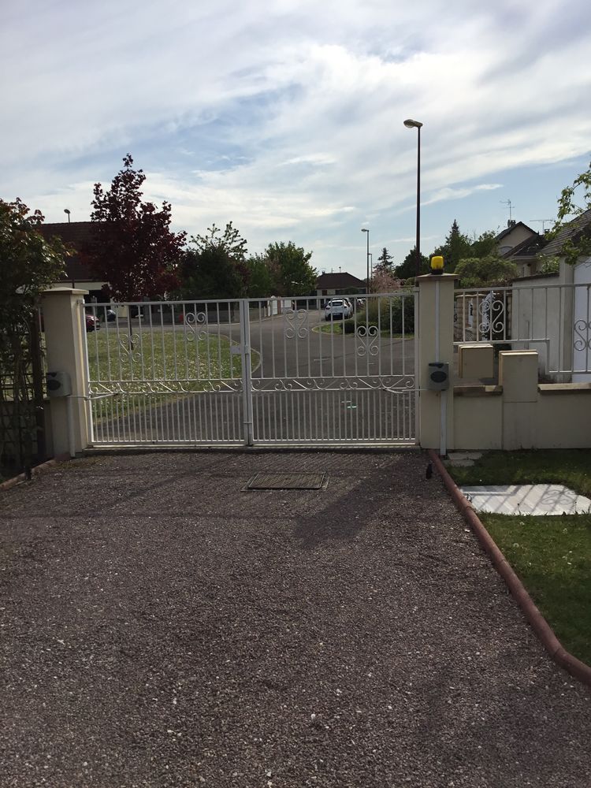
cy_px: 394
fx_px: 706
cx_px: 296
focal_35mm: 31
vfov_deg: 58.4
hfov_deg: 45.4
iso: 25
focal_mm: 3.3
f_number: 2.4
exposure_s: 1/2809
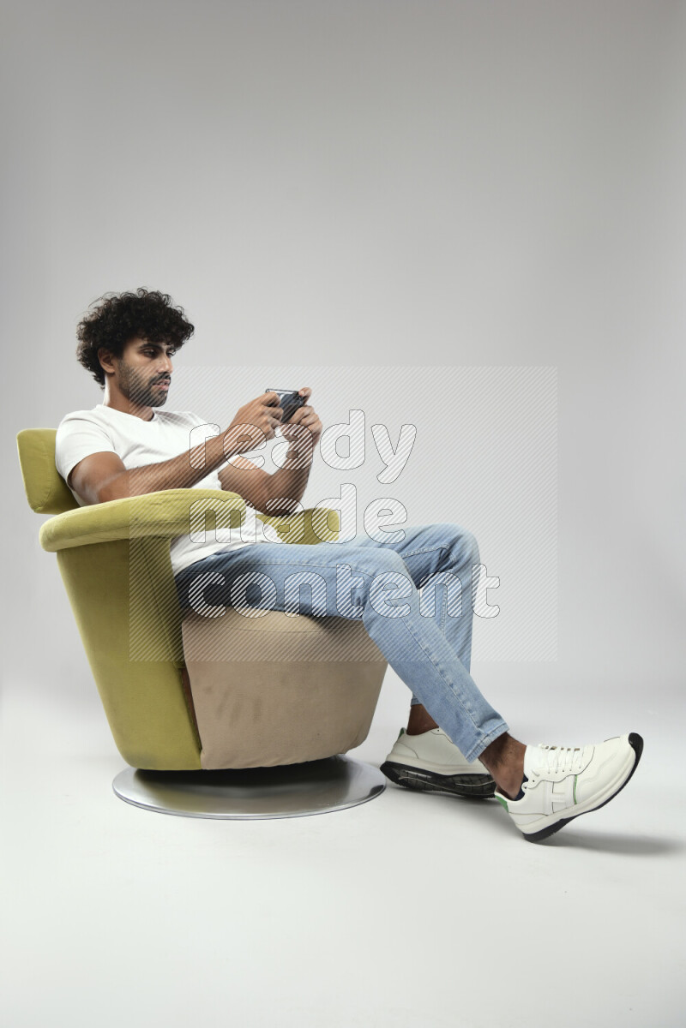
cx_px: 343
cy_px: 514
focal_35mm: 35
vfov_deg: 54.4
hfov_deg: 37.9
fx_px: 1000
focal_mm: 35
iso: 400
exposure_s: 1/125
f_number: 5.6
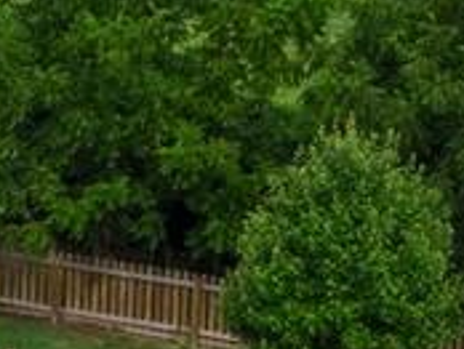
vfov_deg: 3.6
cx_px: -456
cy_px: 614
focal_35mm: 411
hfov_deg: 4.7
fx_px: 5517
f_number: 2.8
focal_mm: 19.35
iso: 100
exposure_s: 1/640
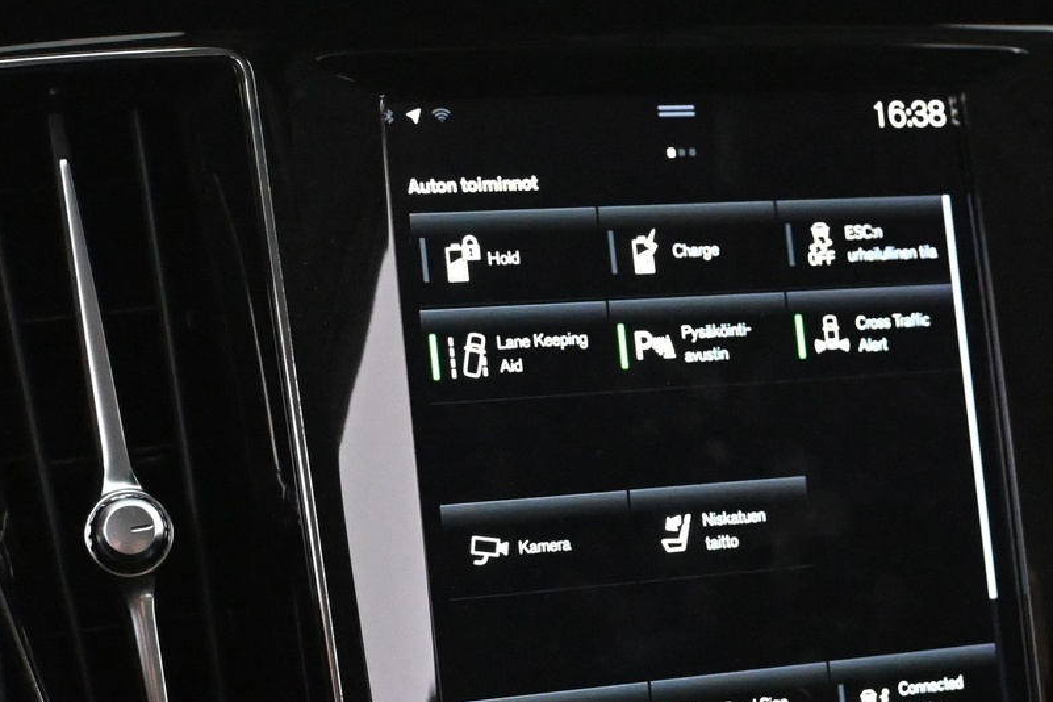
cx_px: 678
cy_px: 496
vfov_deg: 15.5
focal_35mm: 88
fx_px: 2574
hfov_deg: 23.0
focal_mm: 29
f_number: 4.8
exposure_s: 1/60
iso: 8000
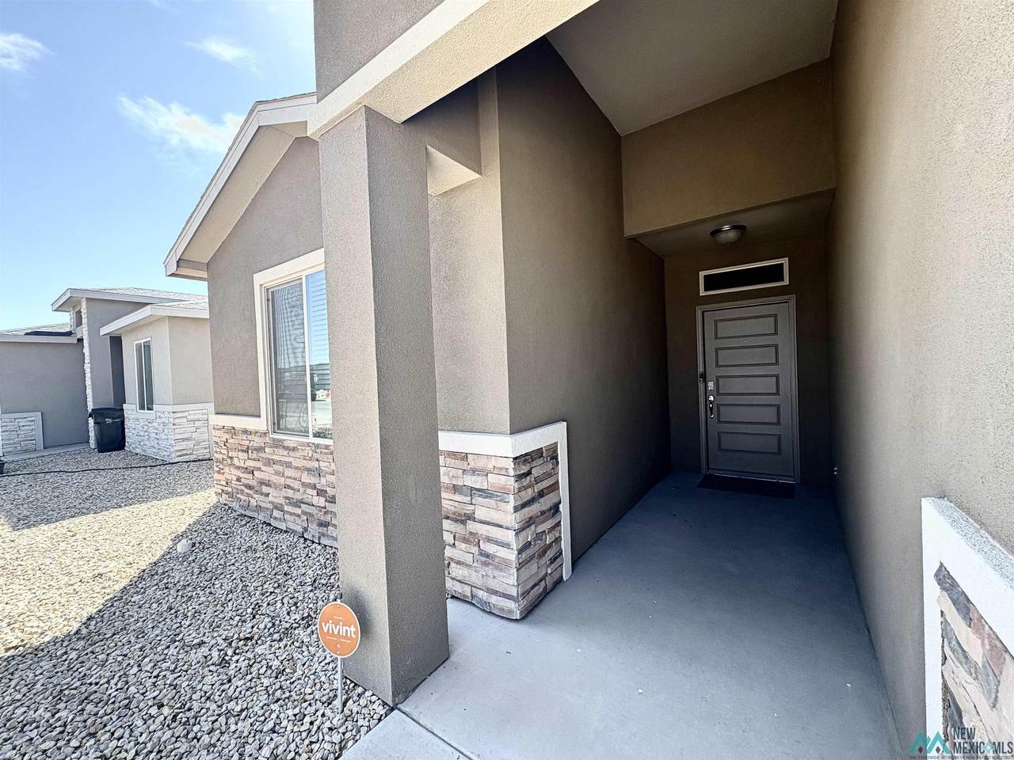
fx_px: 410
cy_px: 380
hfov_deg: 102.1
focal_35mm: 14
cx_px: 507
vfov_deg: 85.7
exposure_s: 1/232
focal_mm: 2.22
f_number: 2.2
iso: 40
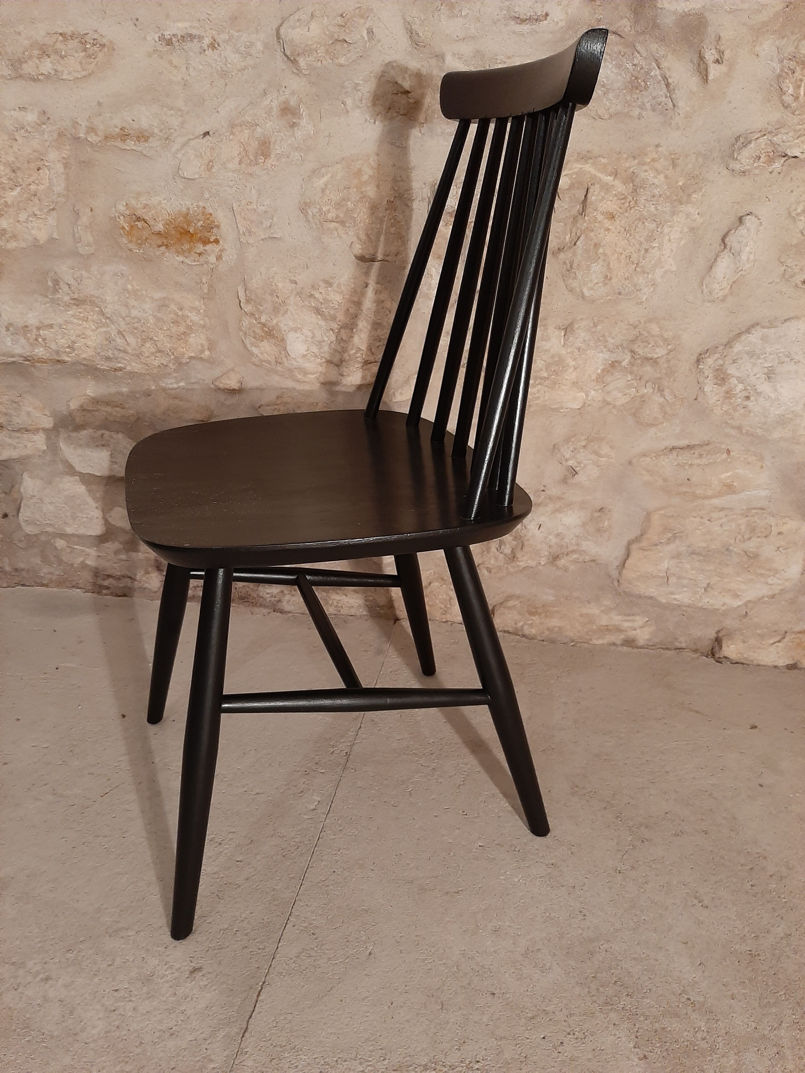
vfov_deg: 67.3
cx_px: 402
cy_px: 536
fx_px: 806
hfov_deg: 53.1
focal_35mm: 26
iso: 200
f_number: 1.7
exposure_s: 1/25
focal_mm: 3.93
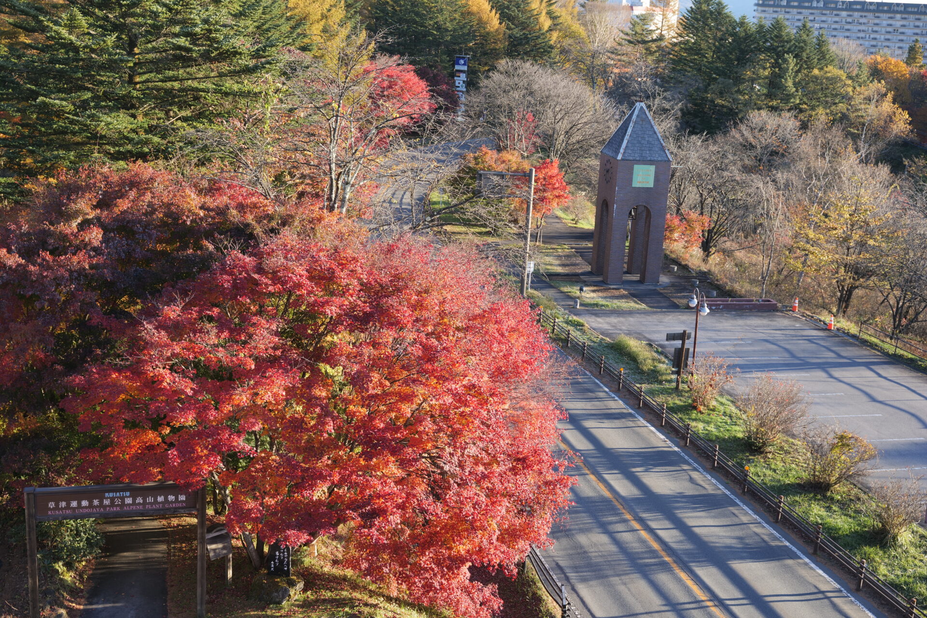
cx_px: 464
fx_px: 1107
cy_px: 309
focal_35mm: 43
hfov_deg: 45.4
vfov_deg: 31.2
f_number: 3.2
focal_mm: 43
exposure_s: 1/125
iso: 100
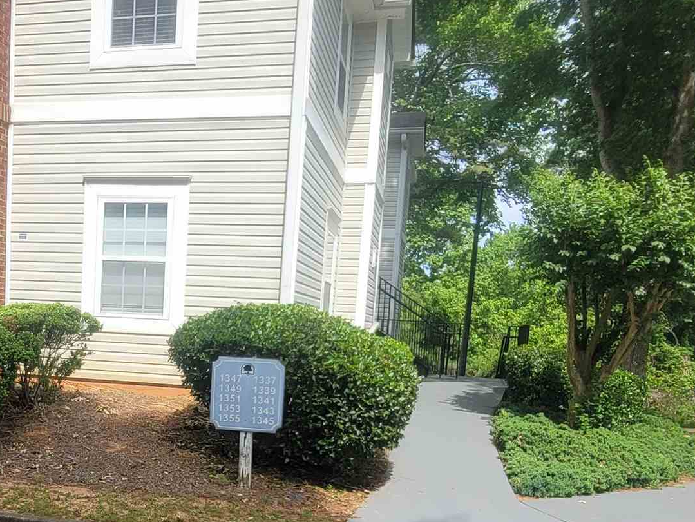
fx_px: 743
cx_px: 189
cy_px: 437
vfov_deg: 37.0
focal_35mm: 37
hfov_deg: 48.5
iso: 64
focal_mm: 2.2
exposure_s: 1/947
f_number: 2.2
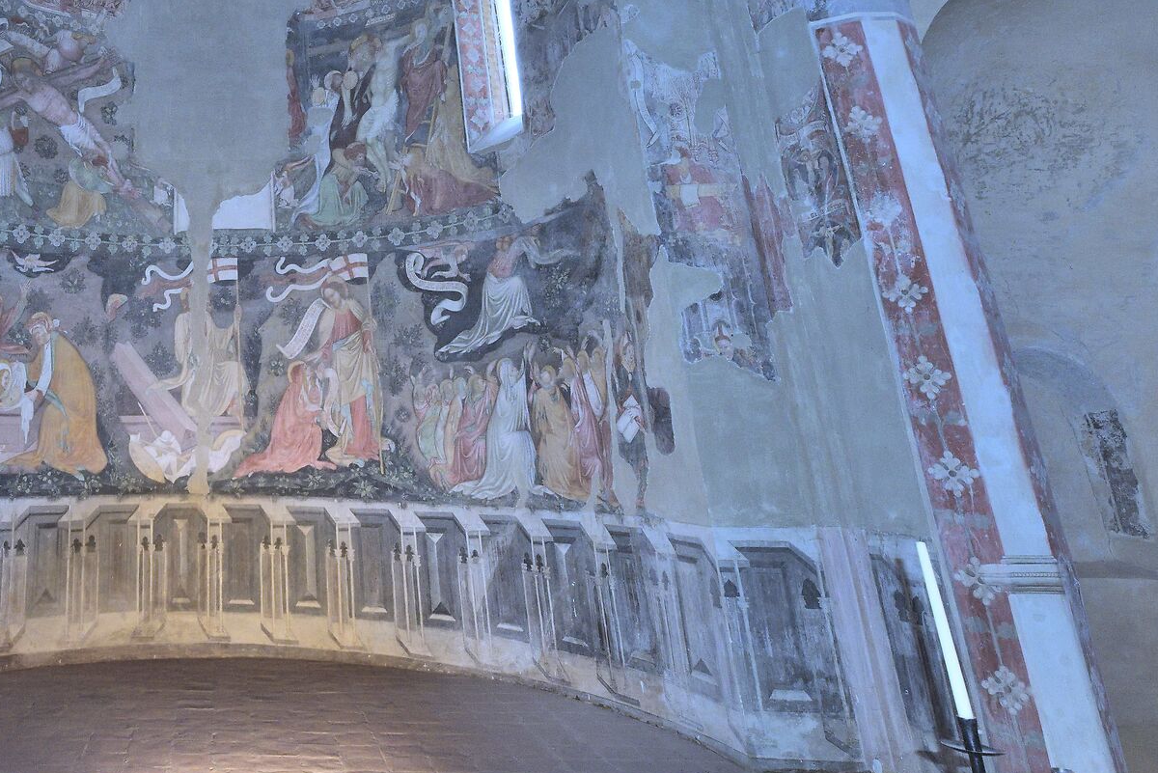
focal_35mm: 28
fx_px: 901
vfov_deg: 43.6
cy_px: 124
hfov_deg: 58.6
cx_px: 178
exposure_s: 1/60
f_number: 8
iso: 1000
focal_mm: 14
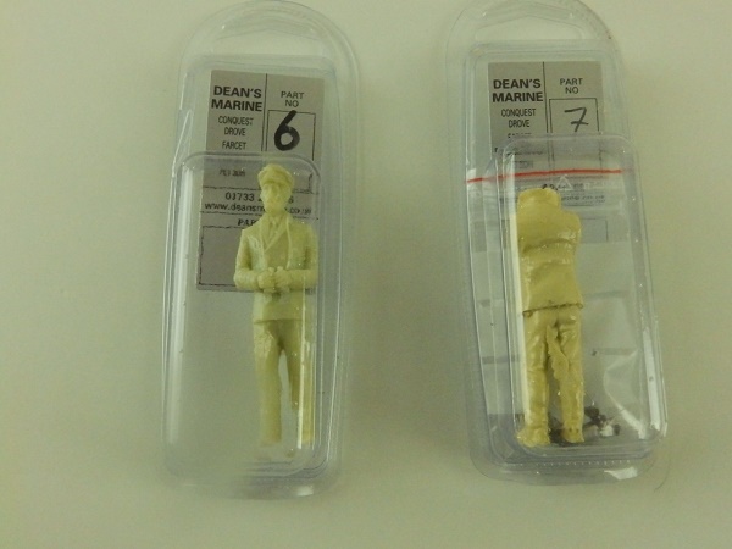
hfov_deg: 56.8
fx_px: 677
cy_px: 274
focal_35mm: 32
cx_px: 366
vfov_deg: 44.2
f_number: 4
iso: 1250
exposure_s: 1/200
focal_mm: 5.7
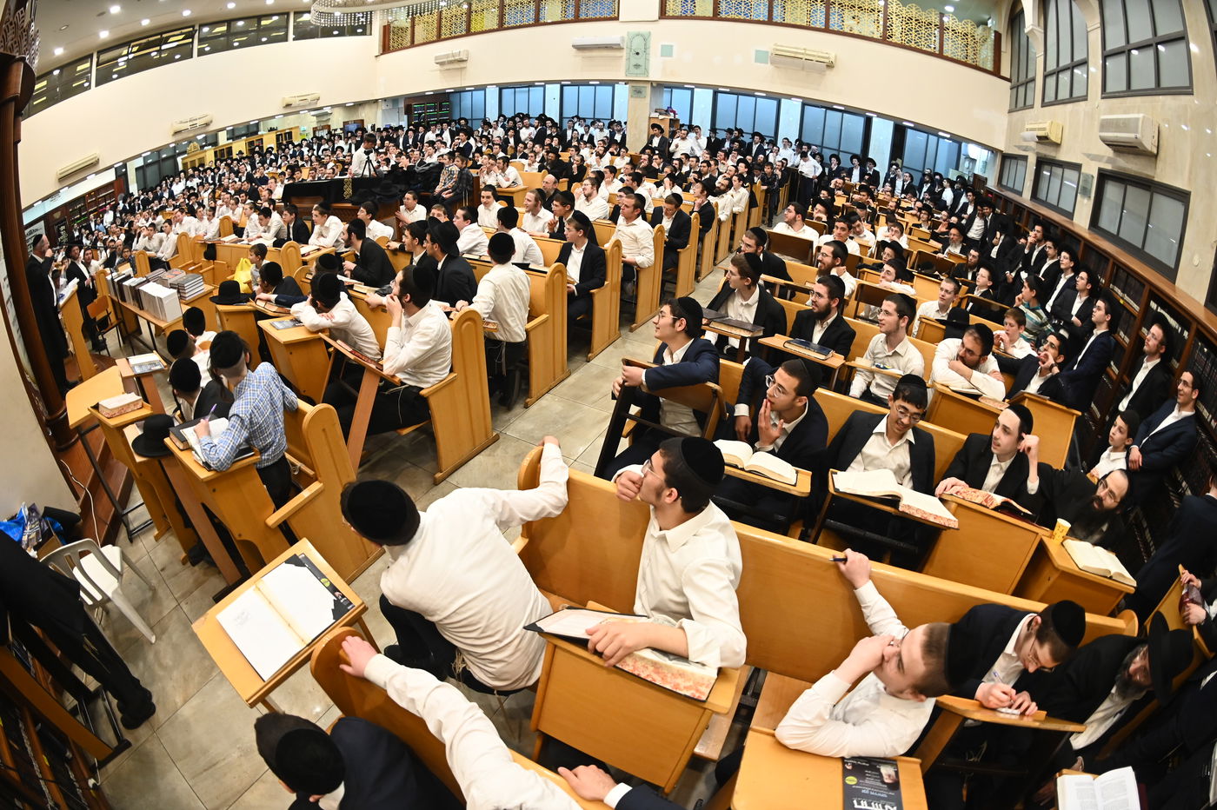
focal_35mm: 16
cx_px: 608
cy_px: 405
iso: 2000
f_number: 4.5
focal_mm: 16
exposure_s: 1/200
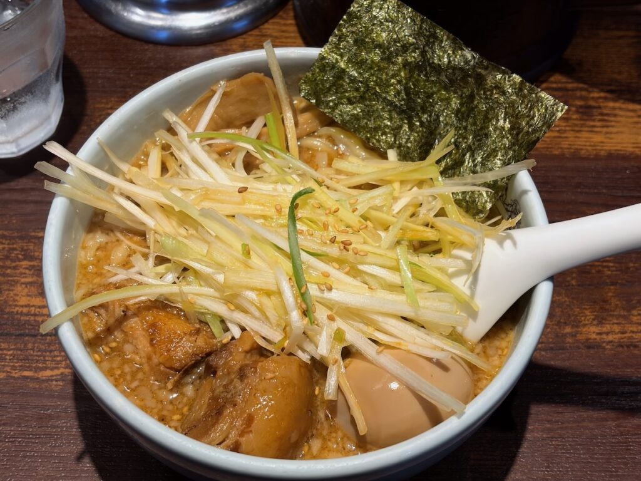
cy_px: 240
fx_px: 963
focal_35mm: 52
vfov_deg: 28.0
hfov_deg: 36.8
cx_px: 320
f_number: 1.6
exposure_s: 1/100
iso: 25
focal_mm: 5.96
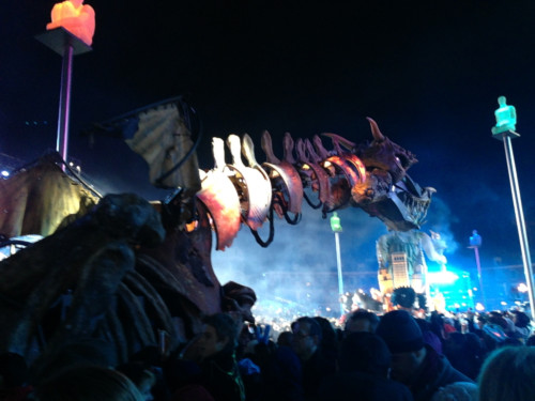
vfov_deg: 42.9
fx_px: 510
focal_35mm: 33
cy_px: 200
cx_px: 268
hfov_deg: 55.4
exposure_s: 1/20
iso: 320
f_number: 2.4
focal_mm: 4.13
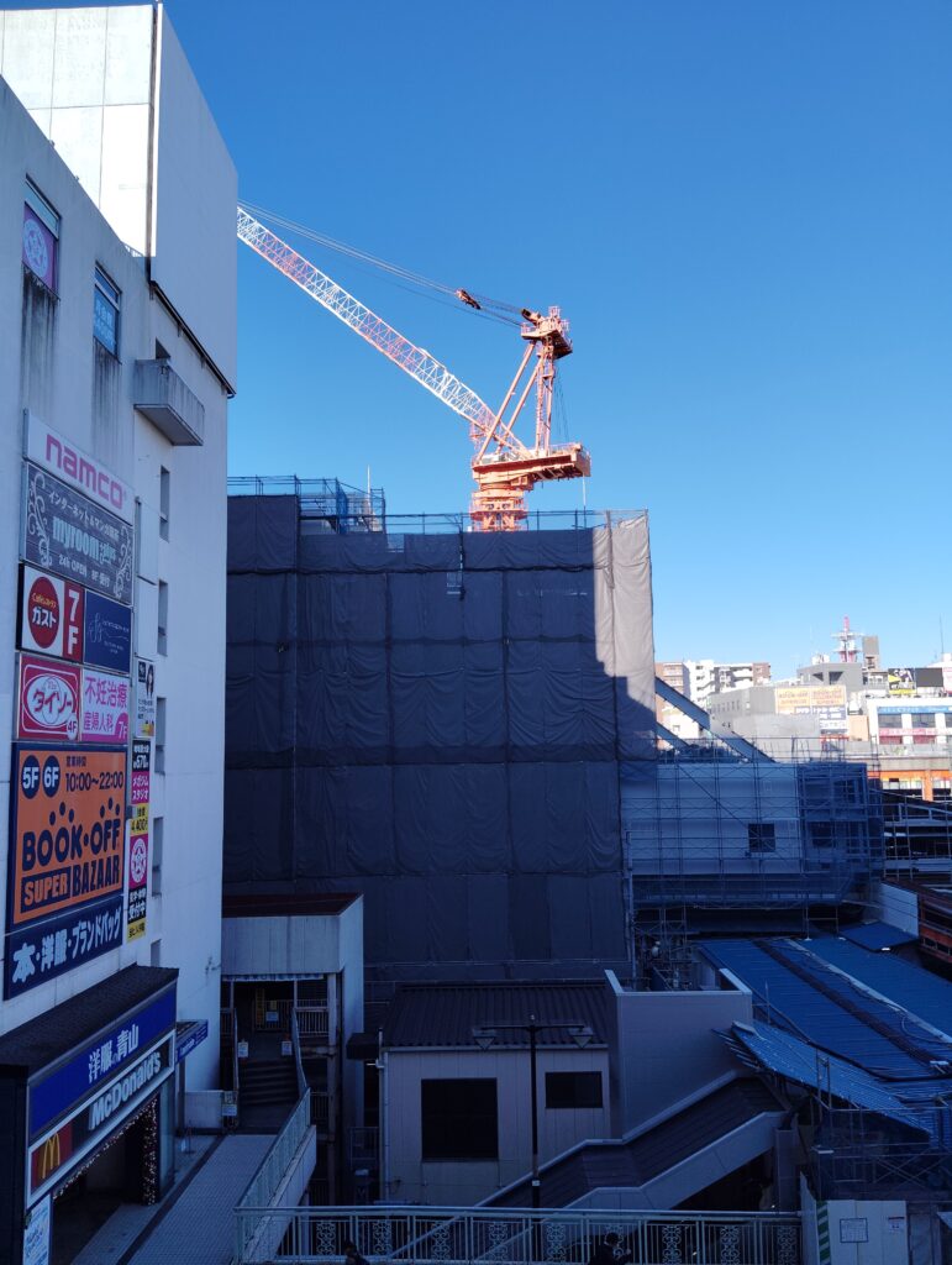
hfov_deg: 49.9
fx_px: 1024
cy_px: 632
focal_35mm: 28
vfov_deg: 63.4
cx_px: 476
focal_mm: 4.22
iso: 50
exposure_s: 1/513
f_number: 1.8
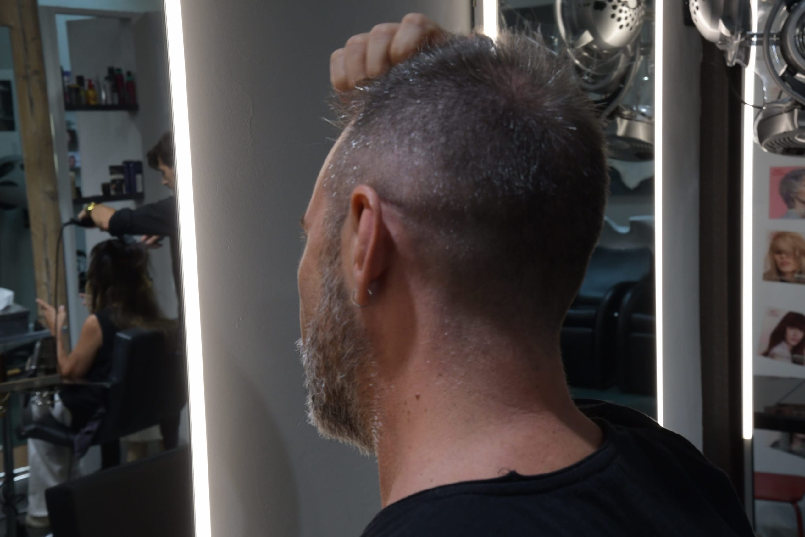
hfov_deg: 35.1
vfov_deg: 23.8
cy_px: 268
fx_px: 1275
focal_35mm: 57
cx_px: 402
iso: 800
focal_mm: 38
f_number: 9
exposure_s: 1/80
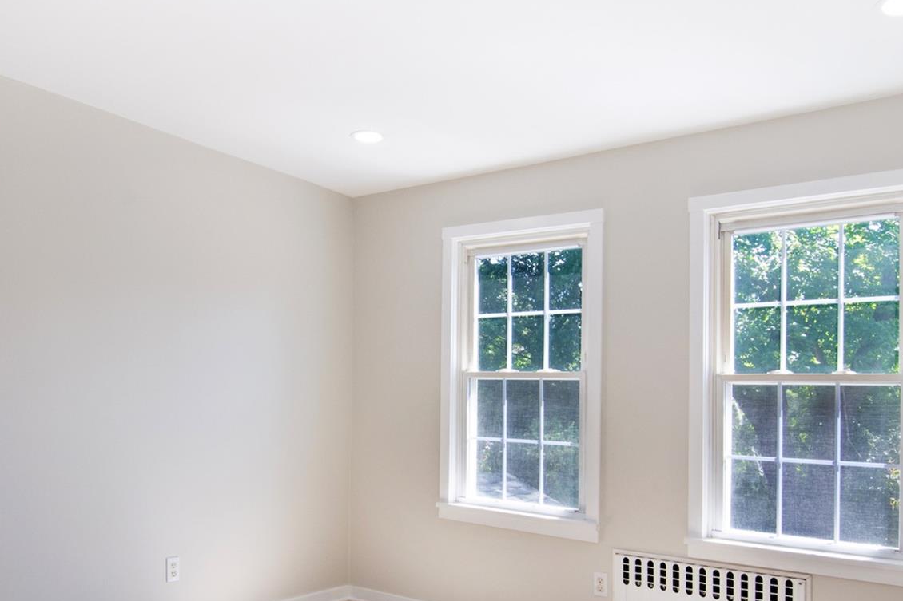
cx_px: 396
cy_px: 433
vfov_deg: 42.7
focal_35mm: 30
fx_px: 750
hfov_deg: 61.9
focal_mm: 11
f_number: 11
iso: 500
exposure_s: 1/60
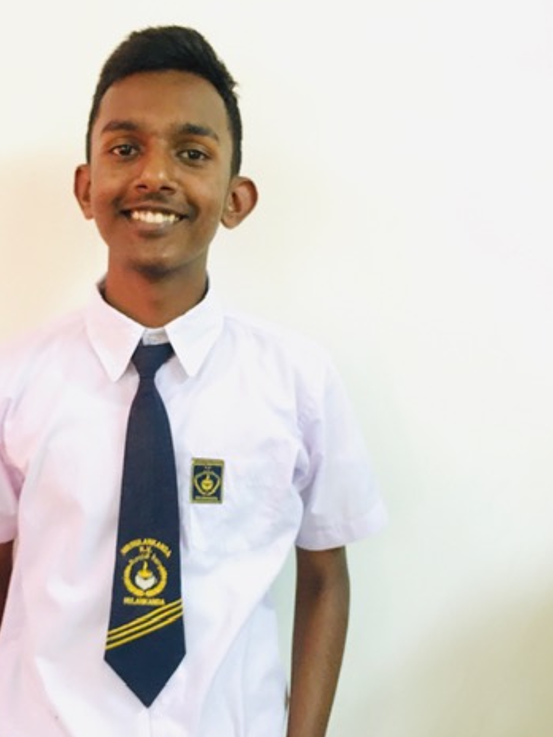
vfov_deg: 46.6
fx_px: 852
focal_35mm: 40
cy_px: 424
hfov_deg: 35.6
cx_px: 189
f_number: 2.2
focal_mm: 4.15
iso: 400
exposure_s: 1/17
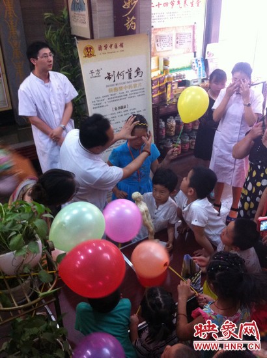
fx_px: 361
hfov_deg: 40.6
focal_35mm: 35
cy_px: 179
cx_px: 134
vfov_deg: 52.7
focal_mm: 3.85
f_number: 2.8
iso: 320
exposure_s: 1/15
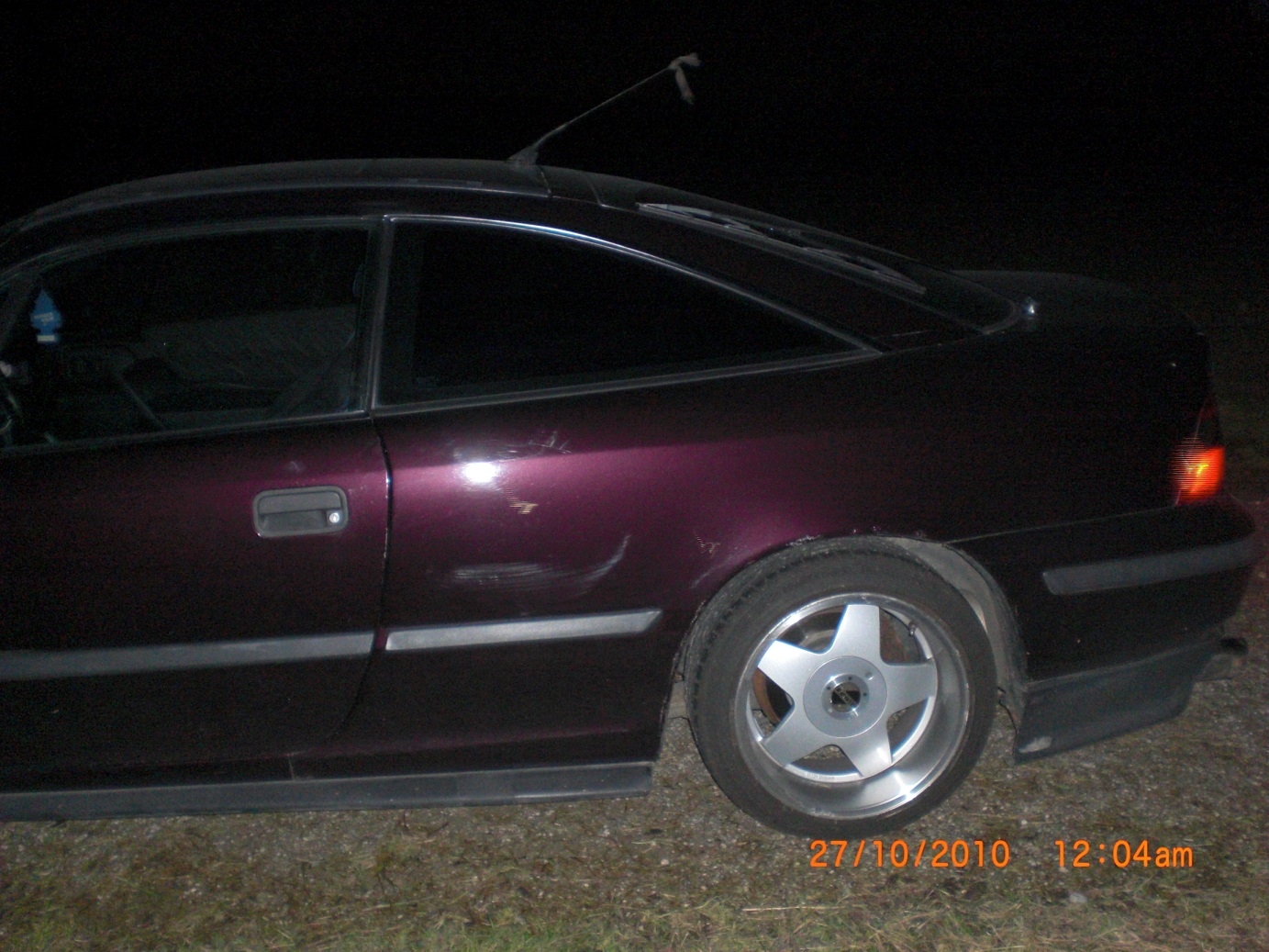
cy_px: 476
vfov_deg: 37.7
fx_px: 1393
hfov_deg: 49.0
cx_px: 634
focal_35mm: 38
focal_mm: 6.3
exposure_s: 1/60
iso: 200
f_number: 3.1
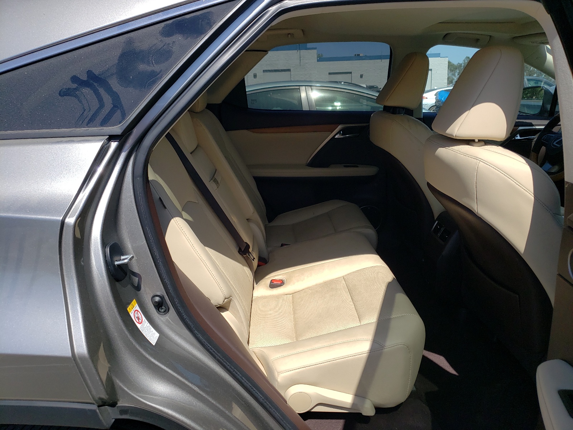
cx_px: 286
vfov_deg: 53.1
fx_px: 430
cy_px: 215
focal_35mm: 26
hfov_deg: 67.3
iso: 50
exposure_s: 1/3333
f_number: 1.5
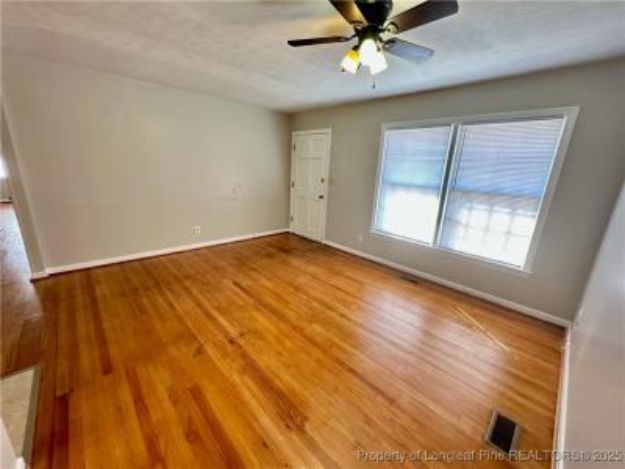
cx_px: 312
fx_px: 253
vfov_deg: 85.7
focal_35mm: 14
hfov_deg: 102.1
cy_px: 234
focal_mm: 2.22
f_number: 2.2
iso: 250
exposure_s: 1/60
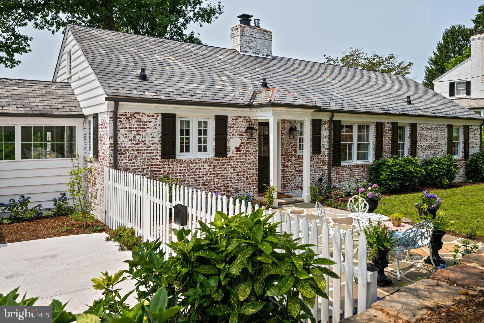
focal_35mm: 27
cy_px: 162
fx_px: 363
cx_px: 242
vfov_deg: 47.9
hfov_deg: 67.4
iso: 200
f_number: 5.6
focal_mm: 27
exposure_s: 1/640
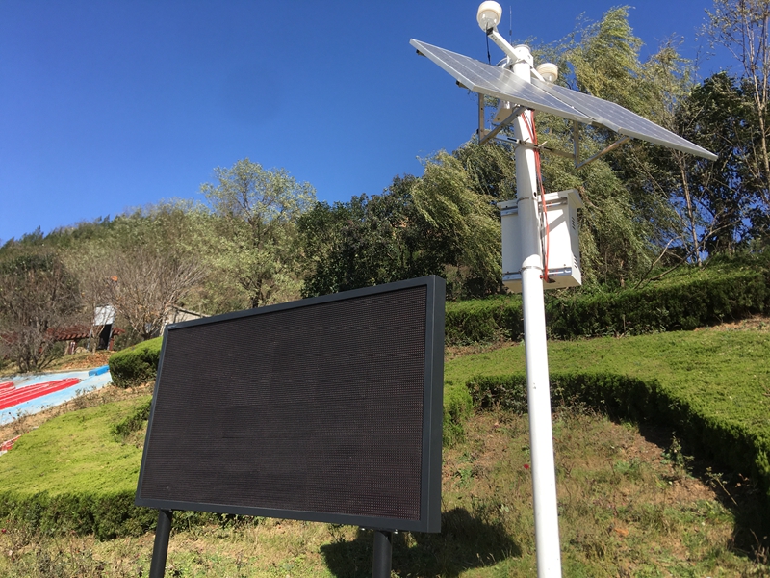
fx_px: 645
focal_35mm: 29
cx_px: 385
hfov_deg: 61.7
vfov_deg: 48.2
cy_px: 289
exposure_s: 1/1131
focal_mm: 4.15
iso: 25
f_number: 2.2
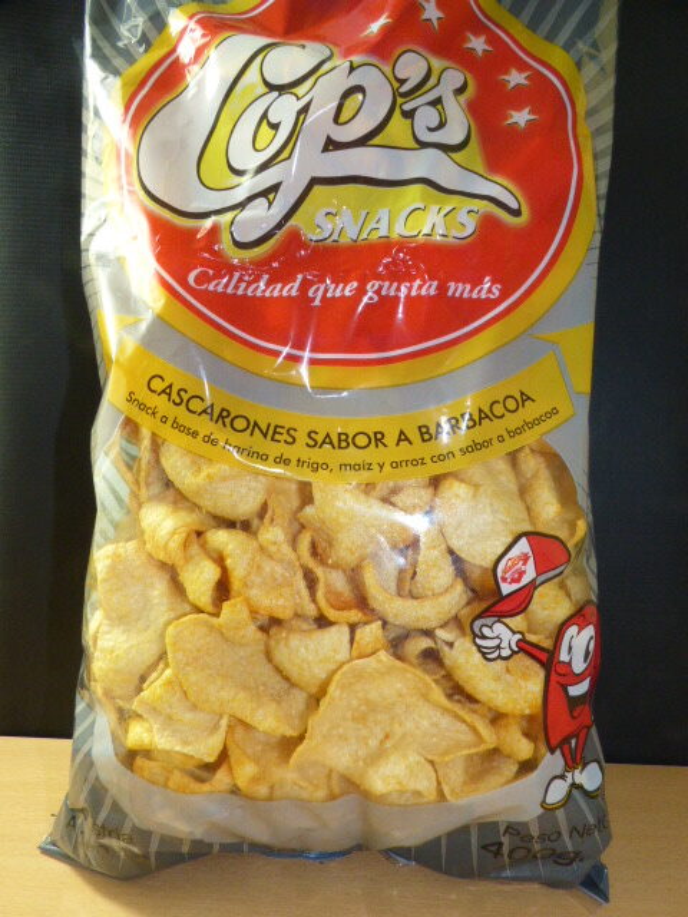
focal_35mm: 20
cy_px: 458
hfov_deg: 66.0
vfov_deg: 81.7
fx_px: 530
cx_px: 344
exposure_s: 1/15
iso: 400
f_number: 5.6
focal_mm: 3.58
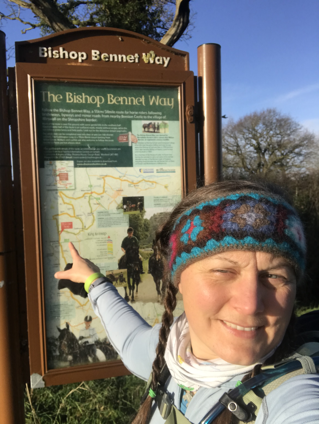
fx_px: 393
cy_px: 212
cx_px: 160
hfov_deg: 44.2
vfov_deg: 56.8
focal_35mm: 32
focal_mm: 2.87
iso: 25
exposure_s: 1/1067
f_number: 2.2
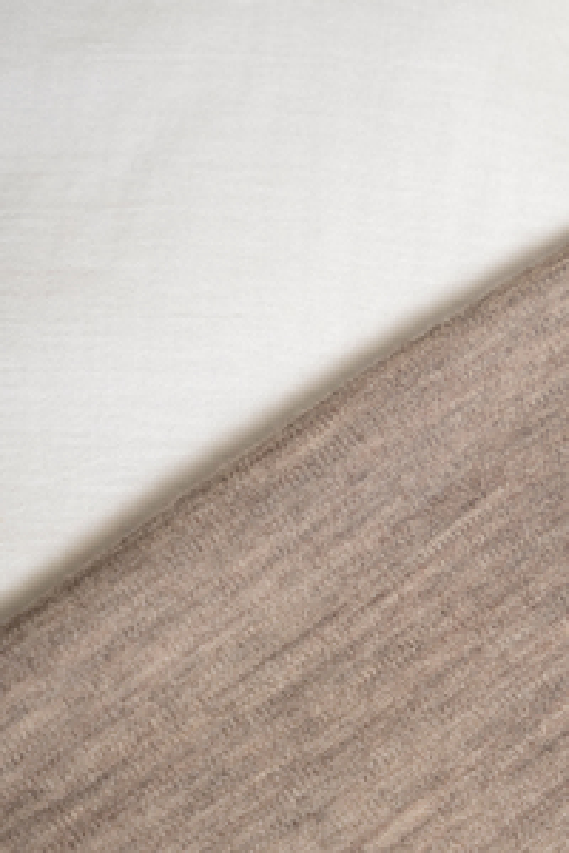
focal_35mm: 130
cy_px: 808
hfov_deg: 10.5
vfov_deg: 15.5
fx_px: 3082
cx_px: 514
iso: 320
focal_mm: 60
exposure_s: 1/200
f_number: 2.8
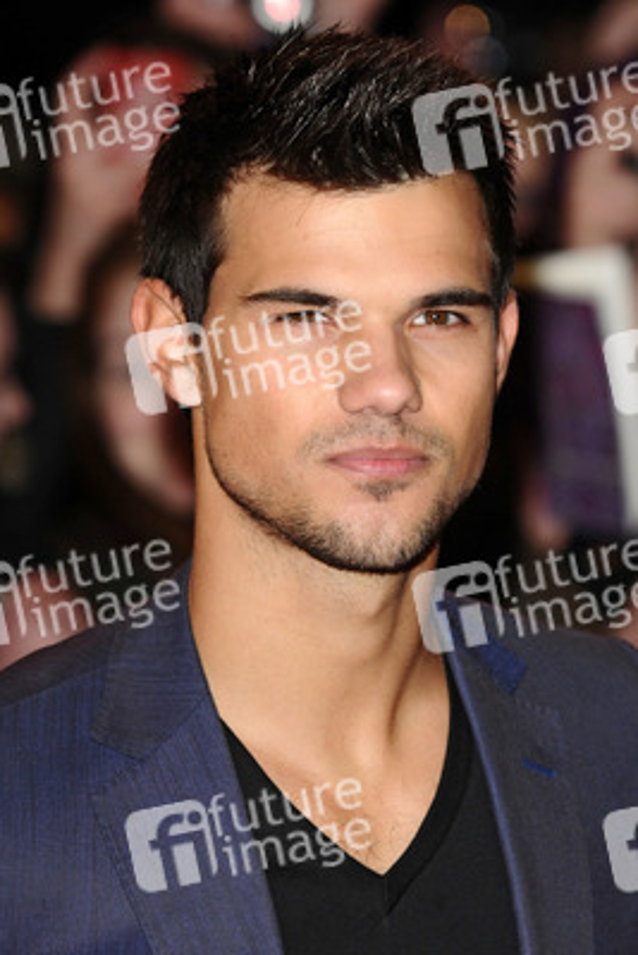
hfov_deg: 6.3
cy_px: 478
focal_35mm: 218
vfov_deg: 9.5
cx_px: 319
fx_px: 5776
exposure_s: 1/200
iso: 320
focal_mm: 145
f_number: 4.5
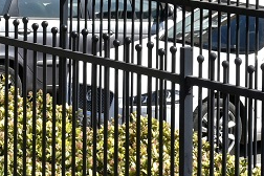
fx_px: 1782
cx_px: 138
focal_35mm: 243
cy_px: -234
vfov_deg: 5.5
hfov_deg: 8.5
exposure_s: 1/100
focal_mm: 34
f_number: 10
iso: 100
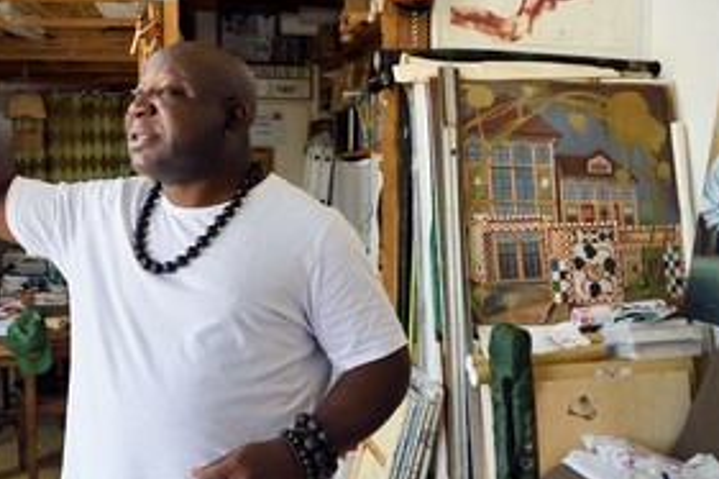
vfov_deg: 36.8
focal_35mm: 36
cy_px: 231
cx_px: 354
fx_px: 719
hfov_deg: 53.2
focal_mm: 24
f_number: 7.1
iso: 800
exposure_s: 1/200
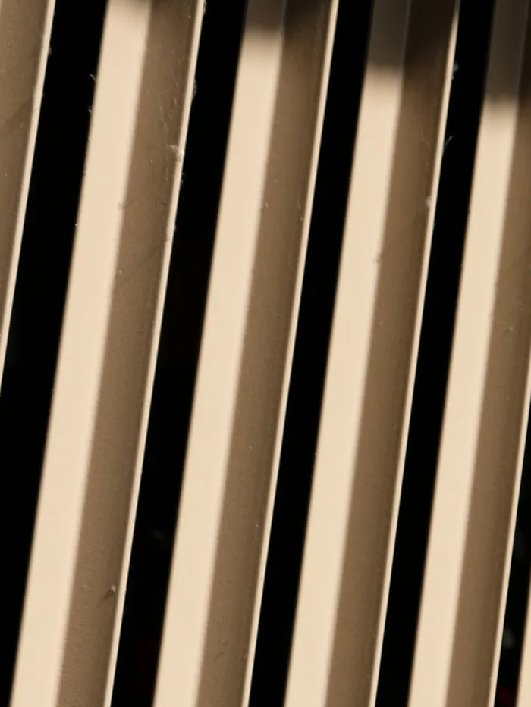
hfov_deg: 6.8
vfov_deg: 9.0
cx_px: 464
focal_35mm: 219
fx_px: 4478
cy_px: 480
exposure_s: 1/240
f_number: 8
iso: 200
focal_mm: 55
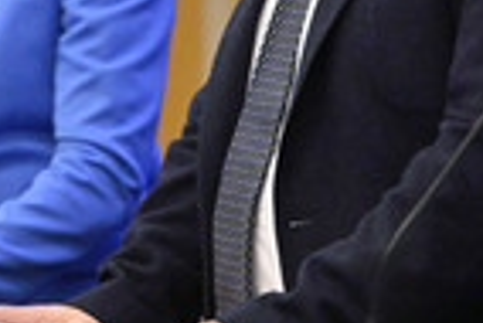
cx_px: -15
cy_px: -78
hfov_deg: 3.2
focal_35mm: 634
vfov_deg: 2.2
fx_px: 8515
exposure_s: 1/1000
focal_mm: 200
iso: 5000
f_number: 2.8
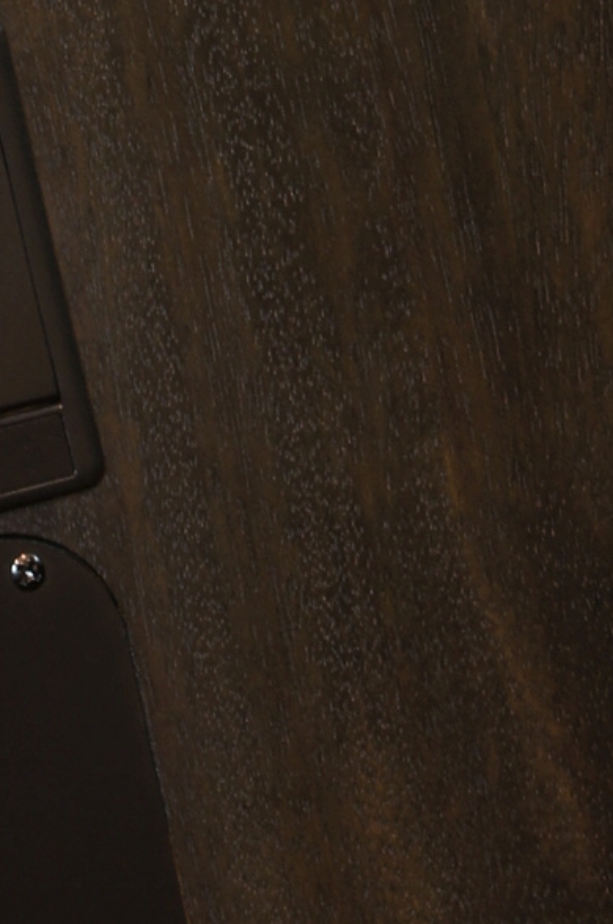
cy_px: 13
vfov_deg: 7.0
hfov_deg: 4.7
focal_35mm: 292
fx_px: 7484
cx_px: 300
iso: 100
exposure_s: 1/4
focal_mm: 50
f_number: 6.3
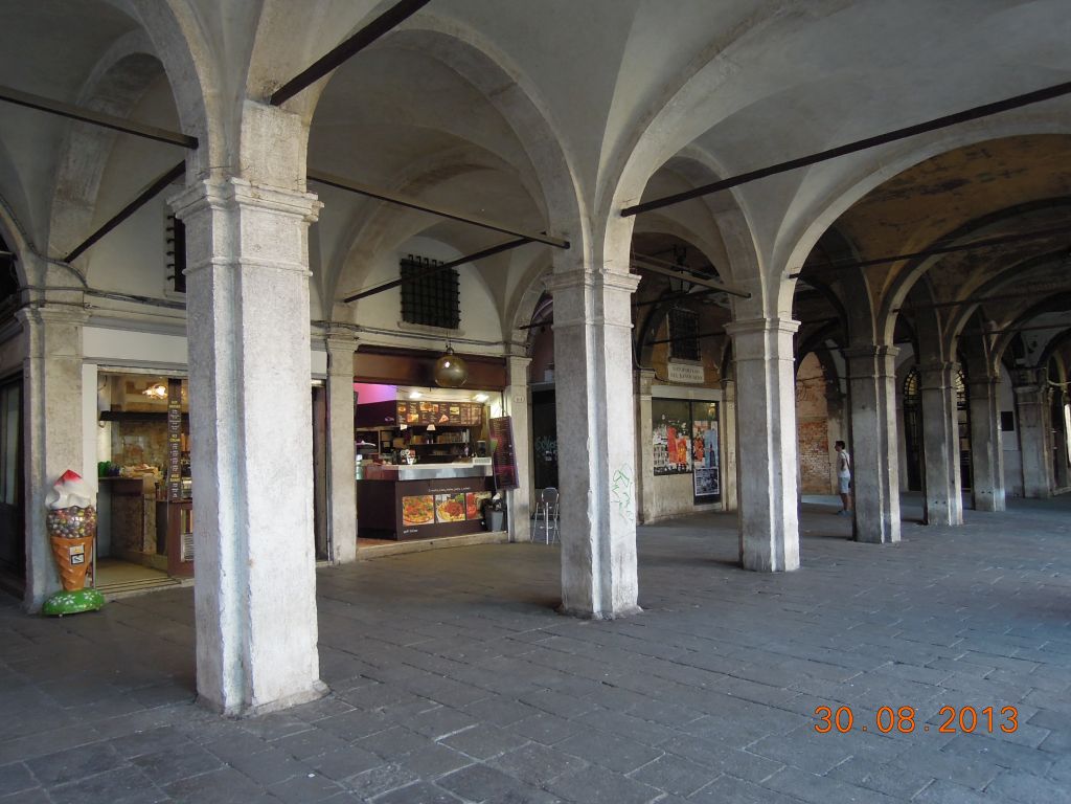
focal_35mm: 24
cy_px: 402
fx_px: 743
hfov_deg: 71.6
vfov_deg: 56.8
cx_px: 536
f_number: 2.2
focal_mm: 4.3
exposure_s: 1/100
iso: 160
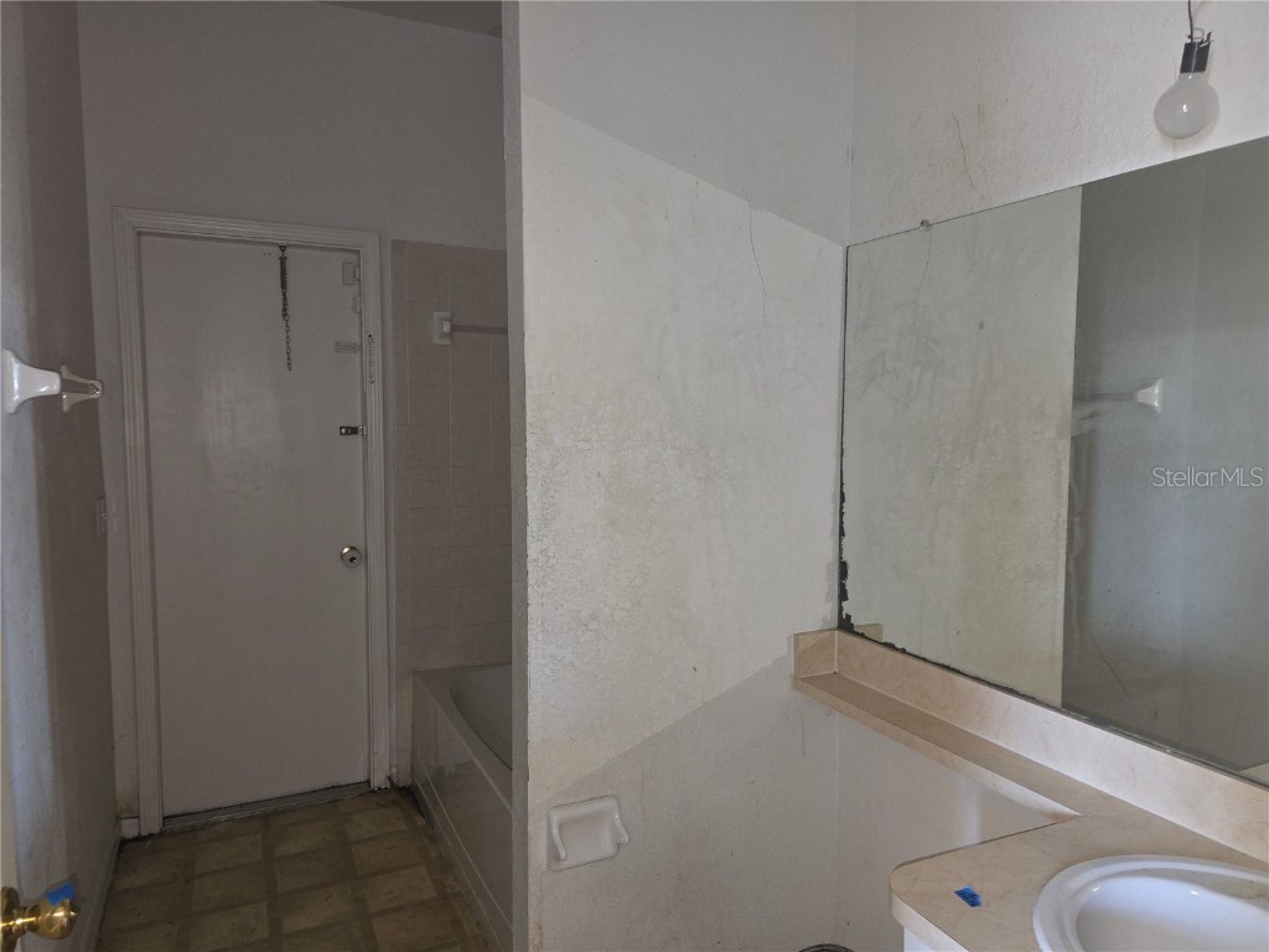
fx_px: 843
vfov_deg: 58.9
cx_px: 634
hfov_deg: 73.9
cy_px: 476
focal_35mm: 23
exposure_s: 1/30
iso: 100
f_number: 1.7
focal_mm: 6.3
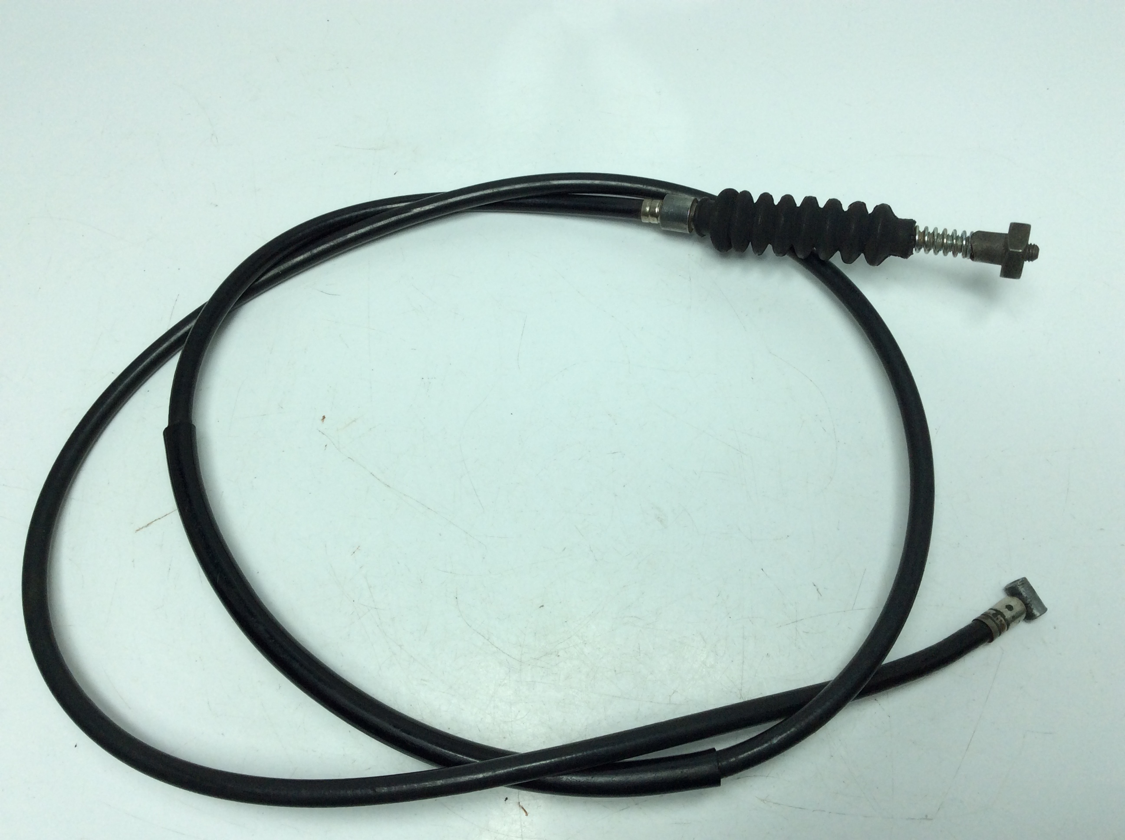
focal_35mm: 32
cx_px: 562
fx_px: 1038
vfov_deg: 44.1
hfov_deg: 56.9
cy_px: 420
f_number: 2.4
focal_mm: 3.3
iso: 32
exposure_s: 1/529
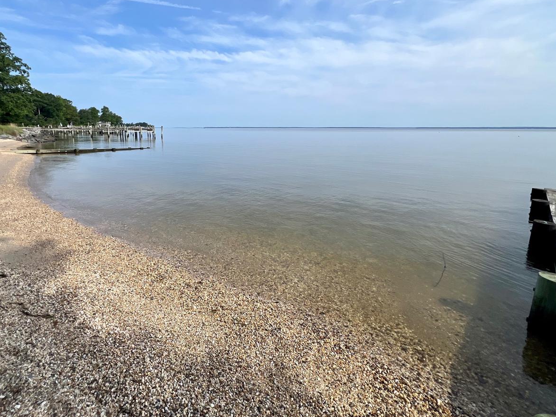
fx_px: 257
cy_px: 169
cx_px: 243
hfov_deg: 94.0
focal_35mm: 16
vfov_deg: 77.3
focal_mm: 1.57
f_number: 1.8
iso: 32
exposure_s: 1/1727
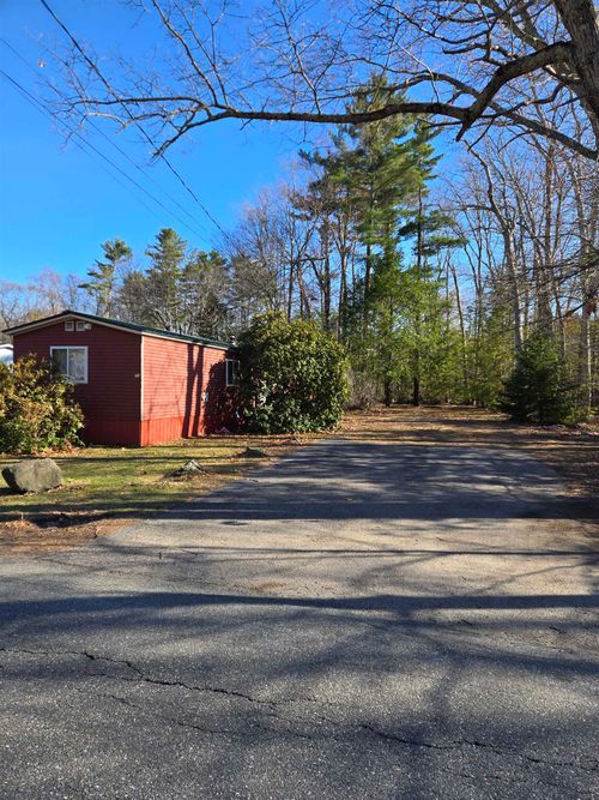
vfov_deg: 73.9
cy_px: 400
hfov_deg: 58.9
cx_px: 300
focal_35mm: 23
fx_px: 531
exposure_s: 1/713
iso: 25
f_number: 1.8
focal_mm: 5.4
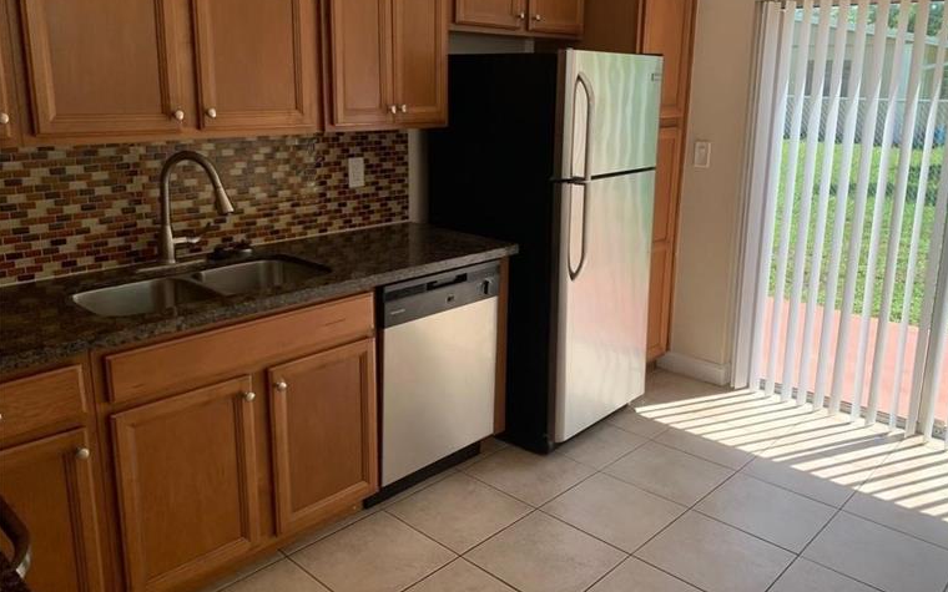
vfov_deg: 43.1
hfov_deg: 64.6
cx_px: 495
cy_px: 258
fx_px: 749
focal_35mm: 29
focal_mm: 4.25
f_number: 1.8
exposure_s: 1/317
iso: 25
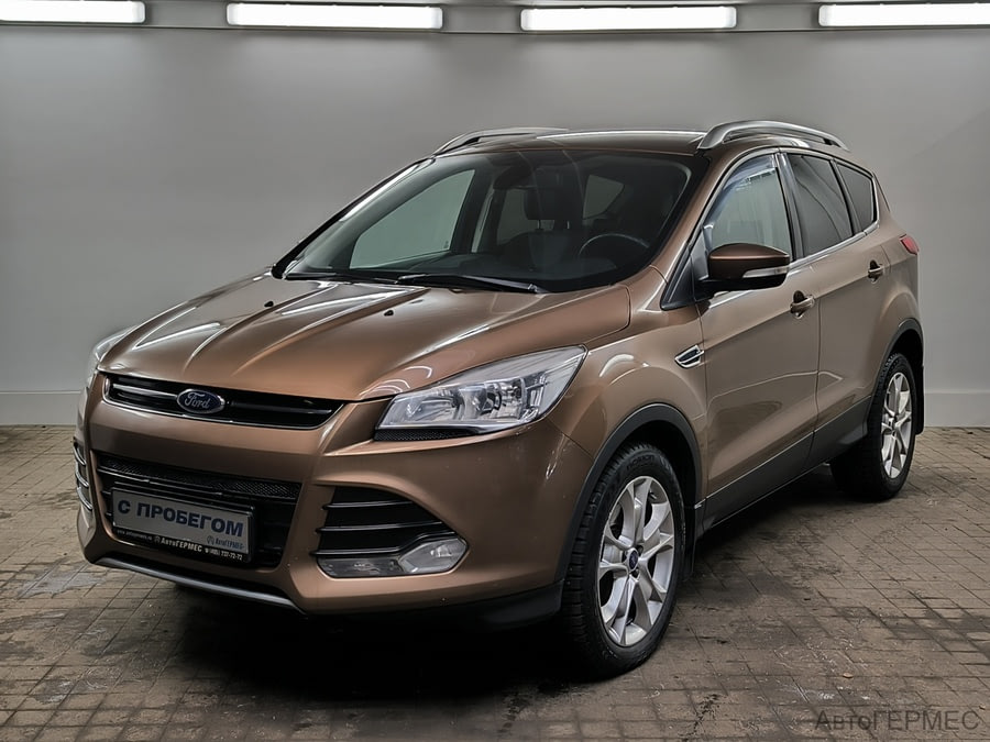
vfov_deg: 34.3
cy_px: 371
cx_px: 495
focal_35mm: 42
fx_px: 1201
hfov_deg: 44.8
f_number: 1.9
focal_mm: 6.92
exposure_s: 1/100
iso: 320
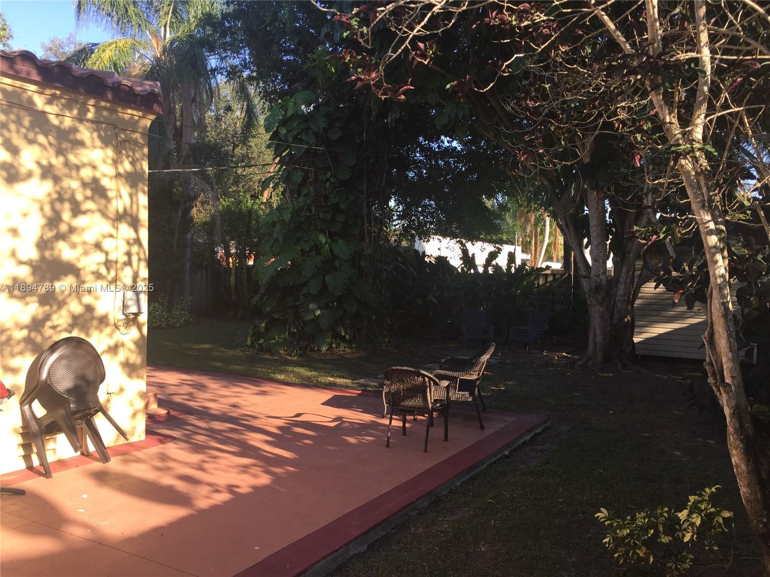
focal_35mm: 29
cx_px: 385
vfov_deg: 48.2
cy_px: 288
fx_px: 645
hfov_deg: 61.7
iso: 32
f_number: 2.2
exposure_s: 1/444
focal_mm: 4.15
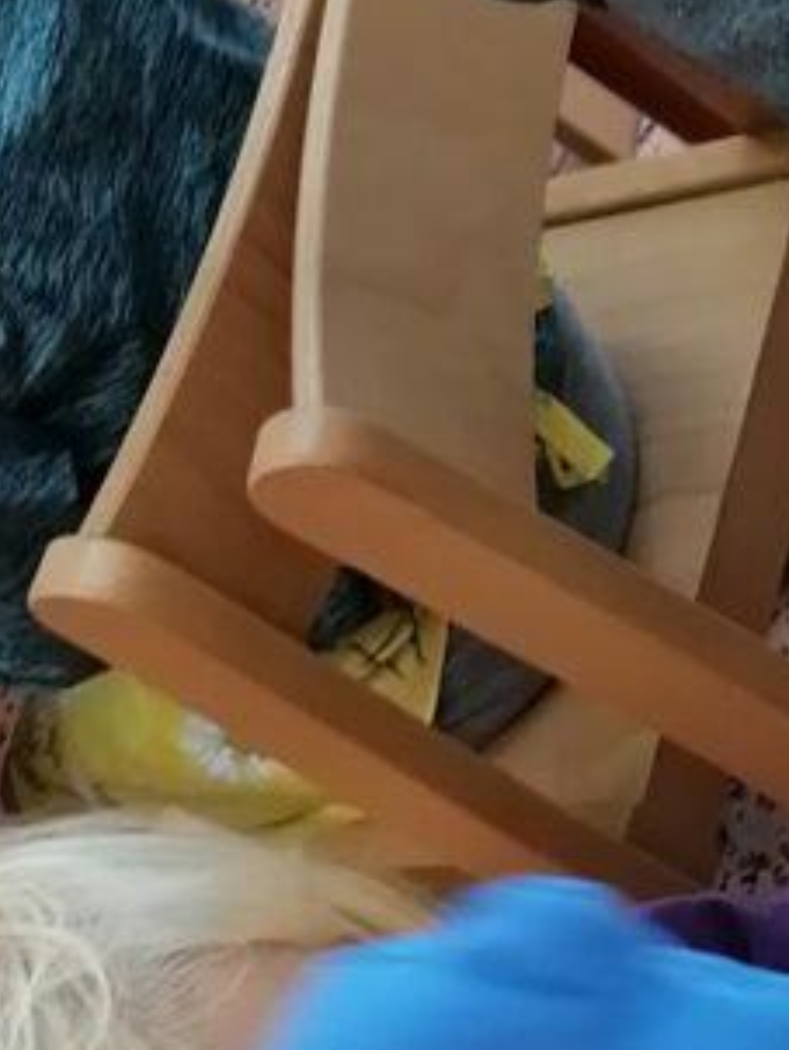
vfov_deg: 13.8
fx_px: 4340
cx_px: 1053
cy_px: 741
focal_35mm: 143
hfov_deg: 10.2
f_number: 1.8
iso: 100
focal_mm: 4.75
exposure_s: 1/50
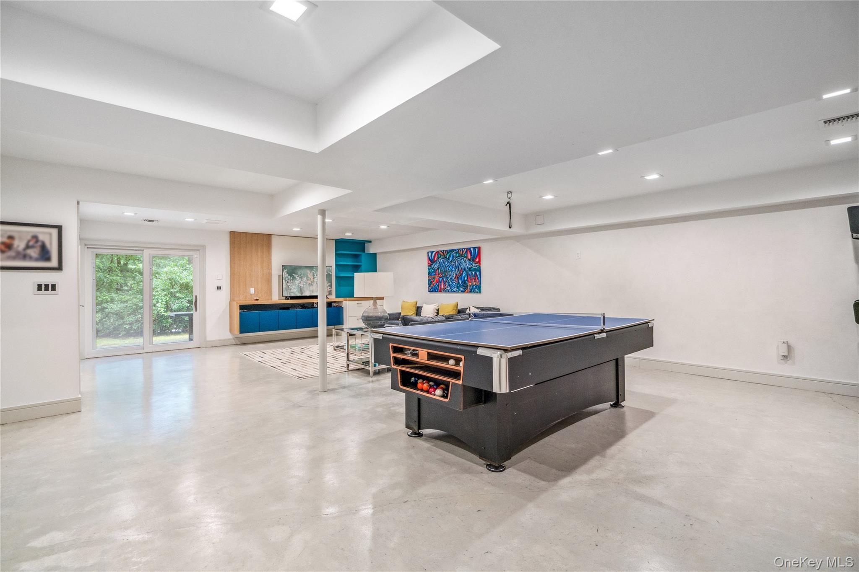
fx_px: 382
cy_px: 286
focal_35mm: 16
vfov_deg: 73.7
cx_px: 430
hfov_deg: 96.7
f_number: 5.6
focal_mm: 16
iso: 800
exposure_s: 1/80
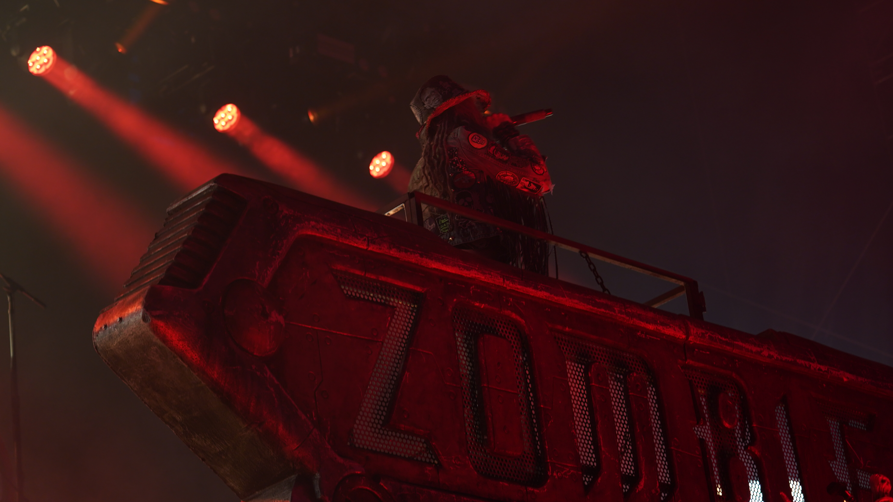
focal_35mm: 111
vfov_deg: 10.9
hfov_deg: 19.3
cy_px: 219
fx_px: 2628
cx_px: 448
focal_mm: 105
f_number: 4
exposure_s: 1/125
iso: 800
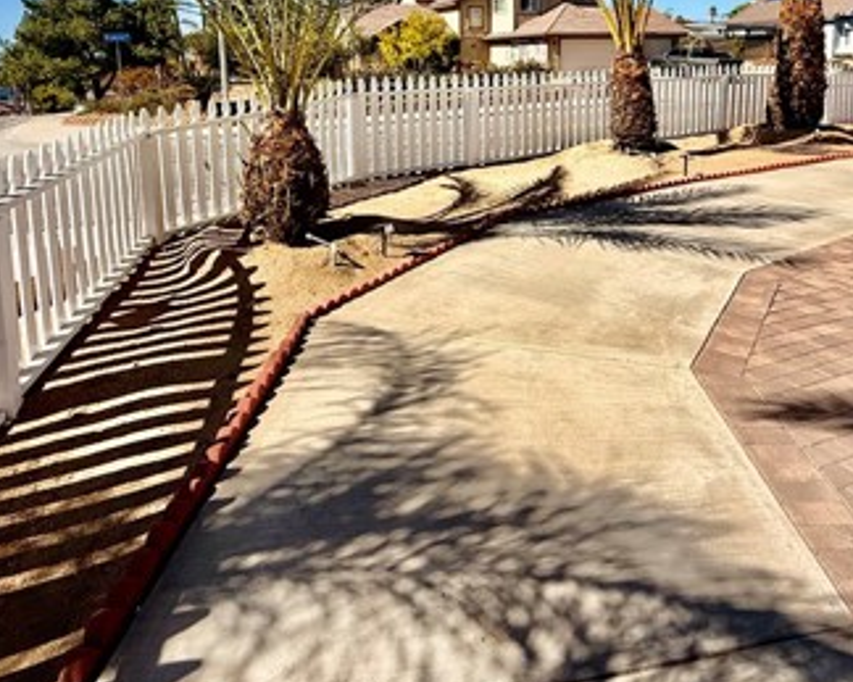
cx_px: 437
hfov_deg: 64.1
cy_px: 150
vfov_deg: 50.4
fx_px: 681
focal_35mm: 27
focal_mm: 2.22
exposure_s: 1/2717
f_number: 2.2
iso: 50
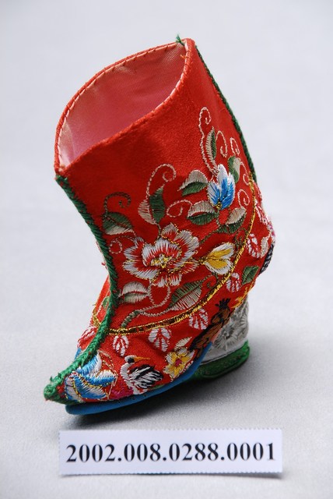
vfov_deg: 10.2
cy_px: 250
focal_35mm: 202
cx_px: 166
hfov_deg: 6.8
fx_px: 2803
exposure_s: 1/125
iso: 100
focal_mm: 135
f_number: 10
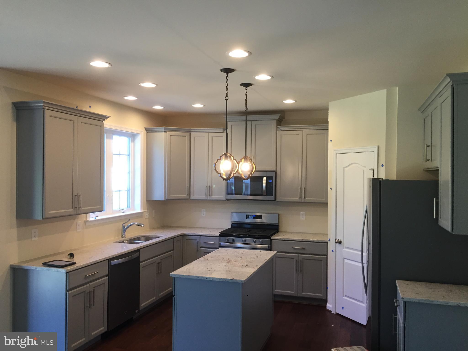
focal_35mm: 29
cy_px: 176
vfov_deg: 48.2
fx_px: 392
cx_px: 234
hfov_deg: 61.7
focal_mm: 4.15
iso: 50
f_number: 2.2
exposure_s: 1/30
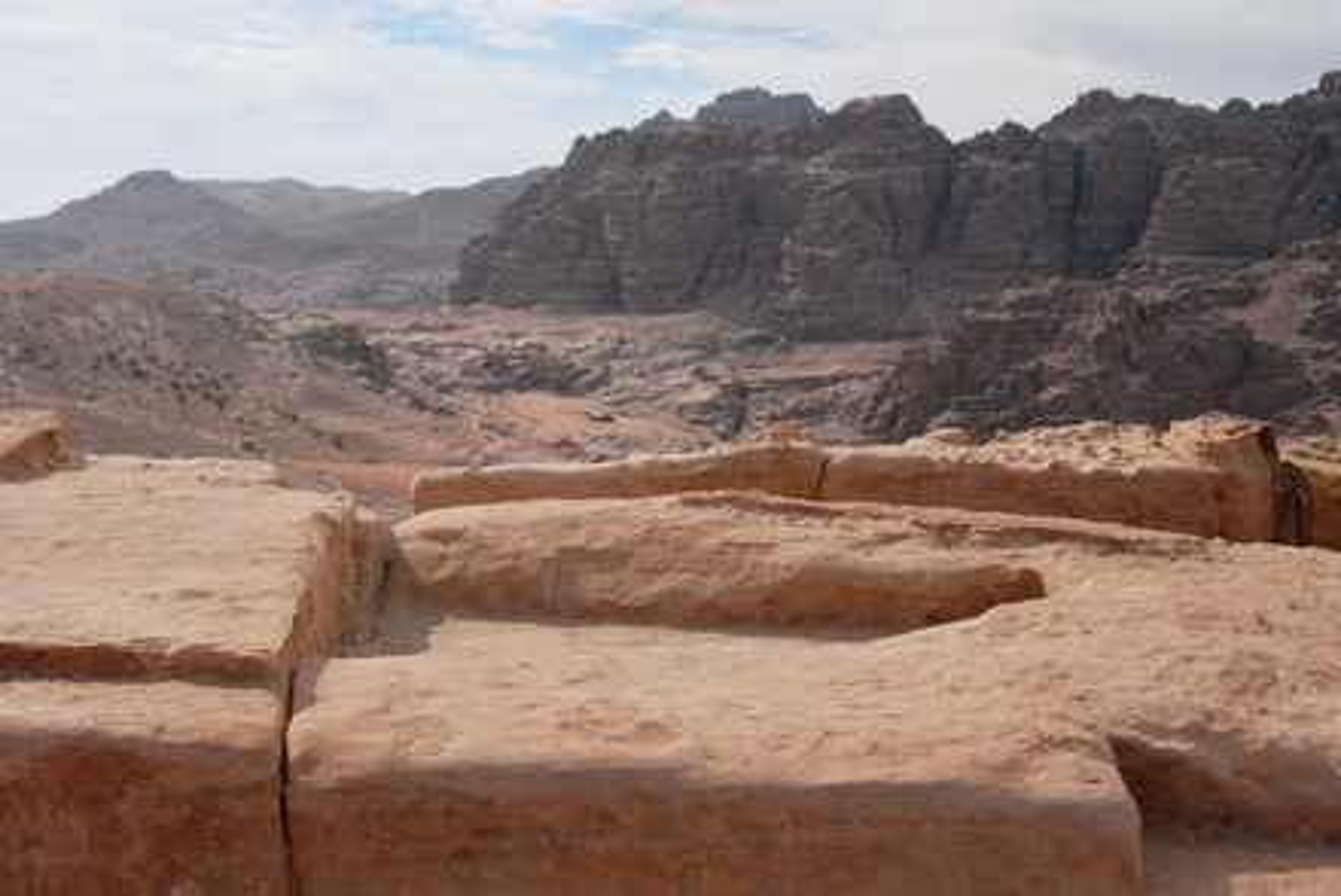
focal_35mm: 54
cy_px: 448
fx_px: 2013
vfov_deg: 25.1
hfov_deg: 36.8
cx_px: 670
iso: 400
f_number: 16
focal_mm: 36
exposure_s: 1/640
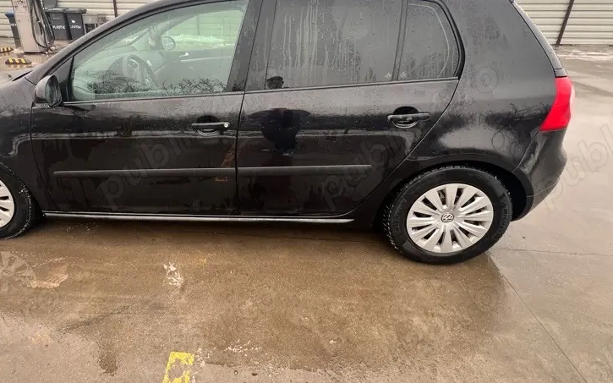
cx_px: 244
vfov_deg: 61.3
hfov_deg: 86.9
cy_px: 140
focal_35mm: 19
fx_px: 317
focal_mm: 1.57
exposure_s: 1/99
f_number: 1.8
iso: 50
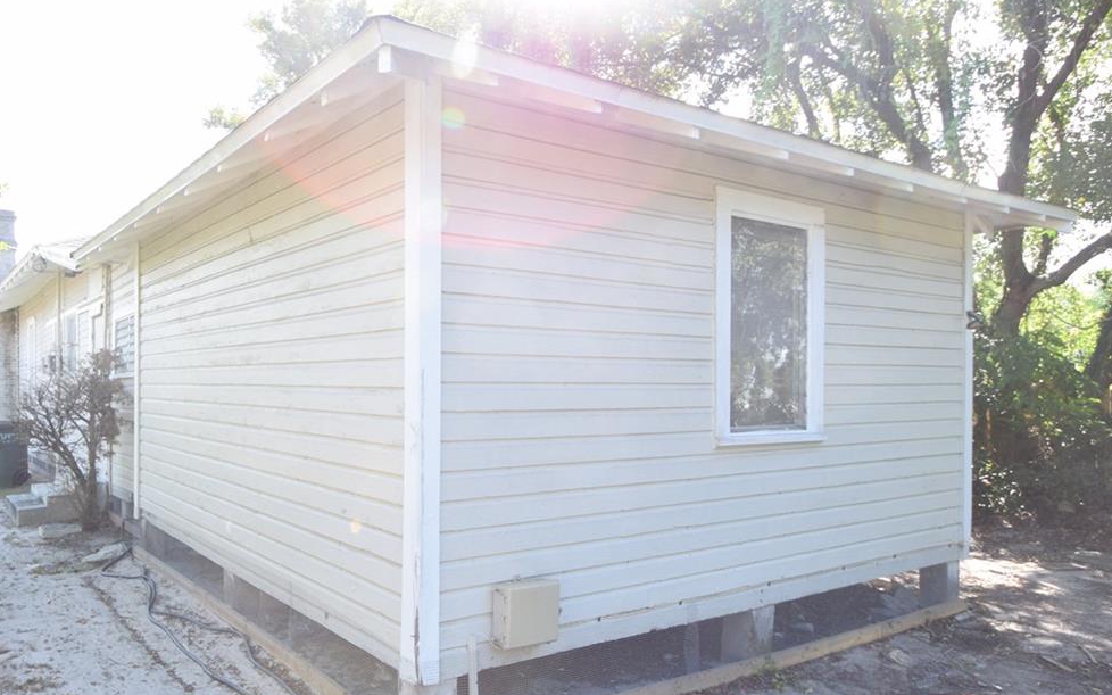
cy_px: 383
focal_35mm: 25
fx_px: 758
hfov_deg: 71.1
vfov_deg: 49.2
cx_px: 401
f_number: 7.1
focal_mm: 10
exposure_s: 1/200
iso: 400
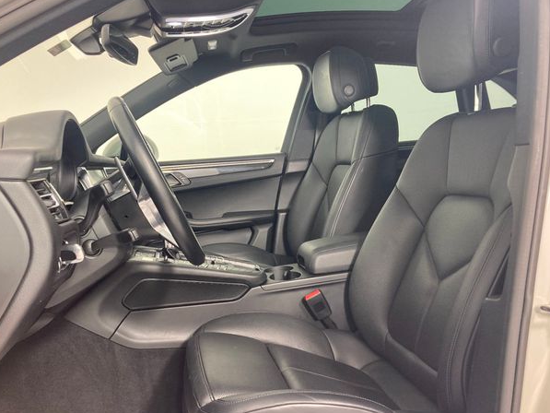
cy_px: 218
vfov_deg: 46.8
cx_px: 267
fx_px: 477
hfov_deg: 59.9
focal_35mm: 30
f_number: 1.8
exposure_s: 1/60
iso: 64
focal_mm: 3.99
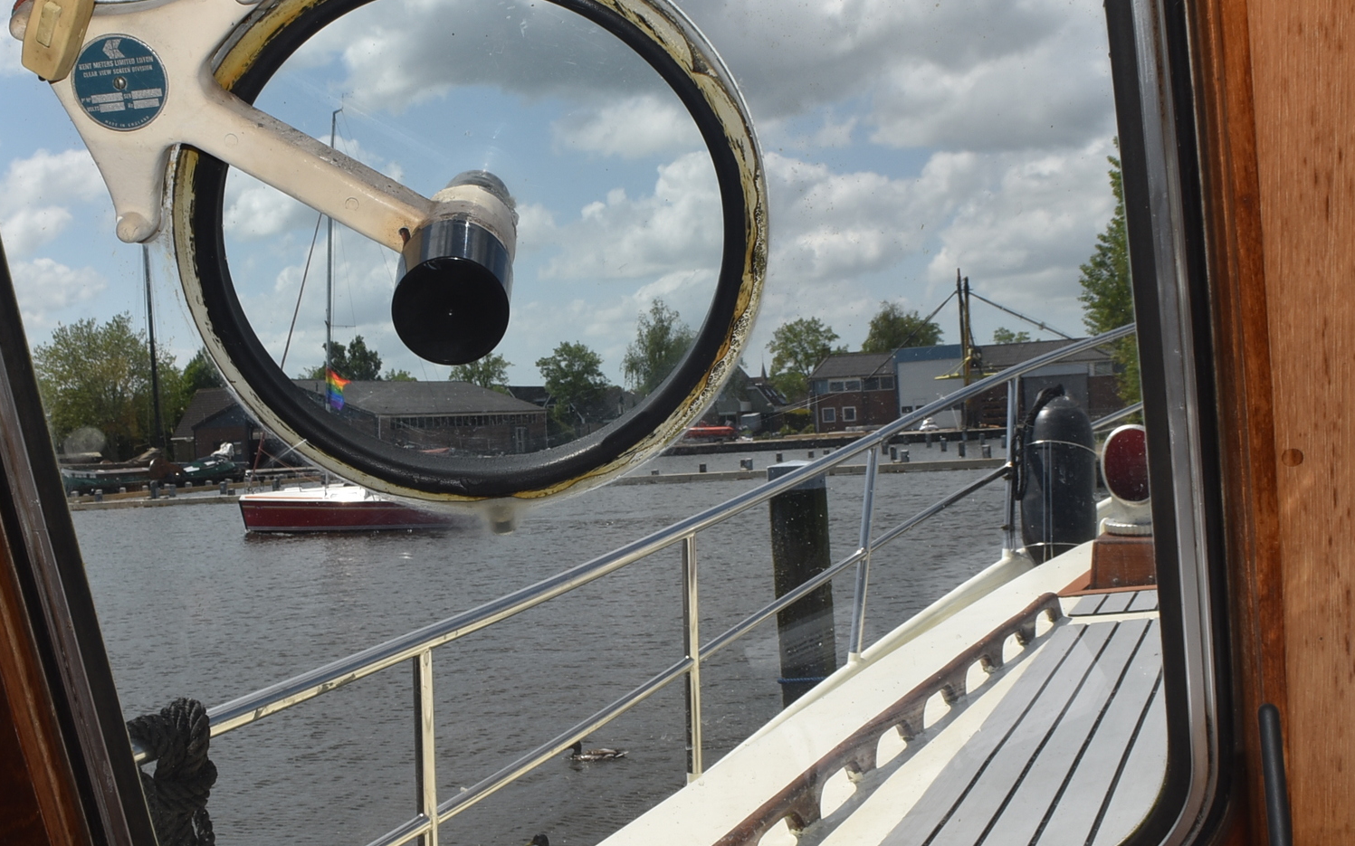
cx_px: 541
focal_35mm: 46
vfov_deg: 27.9
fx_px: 1698
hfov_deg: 43.3
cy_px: 334
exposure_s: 1/200
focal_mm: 18
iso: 100
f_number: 11
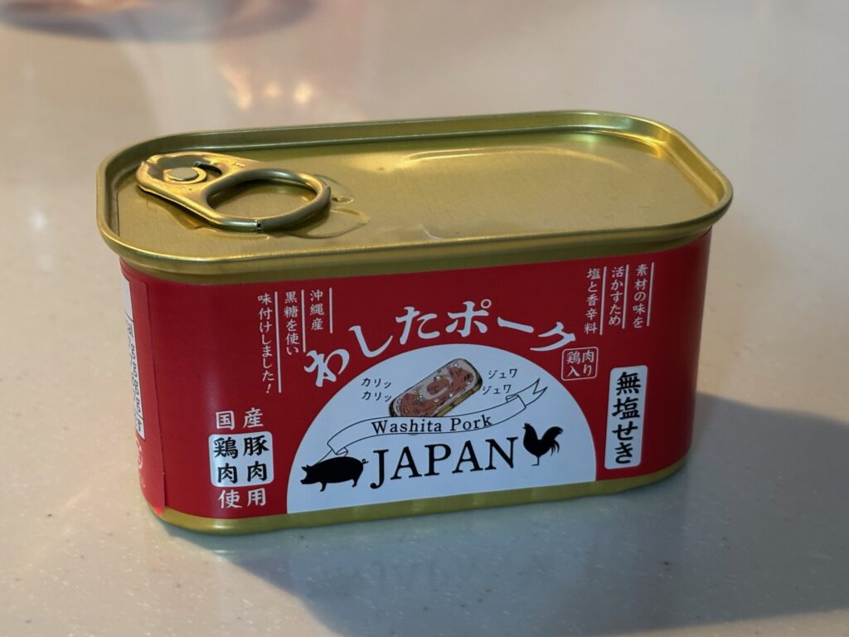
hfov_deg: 36.8
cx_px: 424
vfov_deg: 28.0
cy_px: 318
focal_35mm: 52
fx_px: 1275
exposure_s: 1/40
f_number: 1.6
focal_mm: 5.96
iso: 200
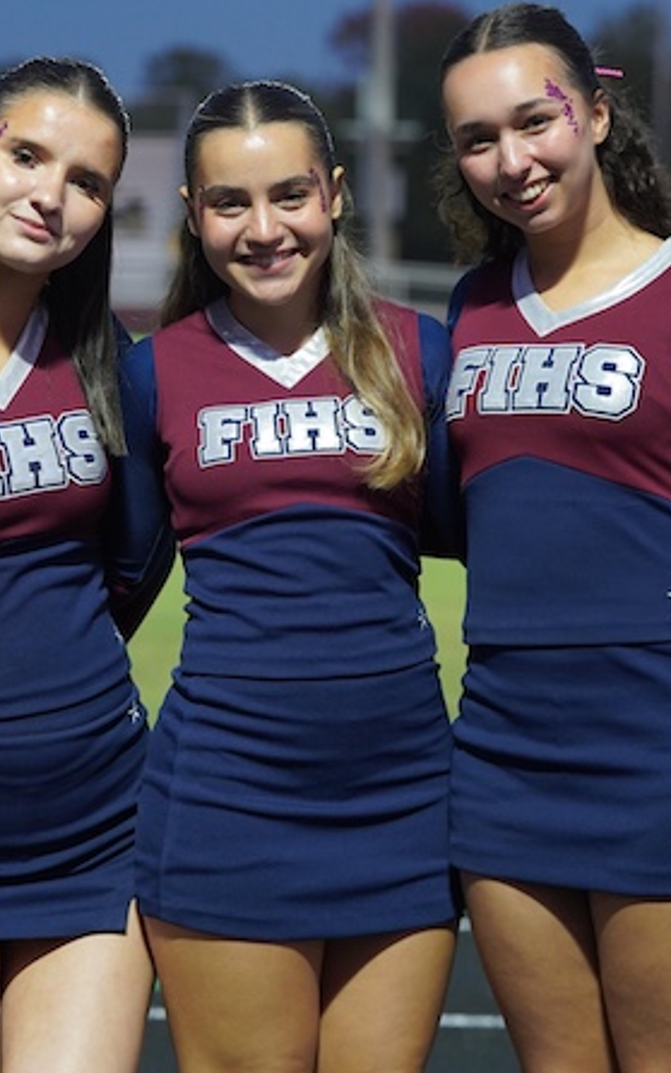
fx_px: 3567
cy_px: 443
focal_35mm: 122
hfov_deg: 10.7
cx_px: 260
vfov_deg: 17.1
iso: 2500
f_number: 4
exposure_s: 1/160
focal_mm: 89
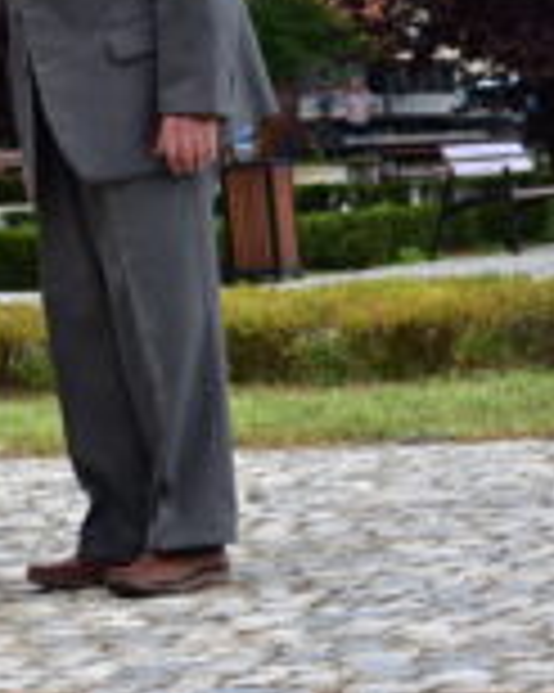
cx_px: -68
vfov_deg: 9.1
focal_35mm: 211
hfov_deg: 7.3
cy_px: 86
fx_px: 4335
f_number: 5.6
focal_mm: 55
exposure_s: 1/200
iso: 200
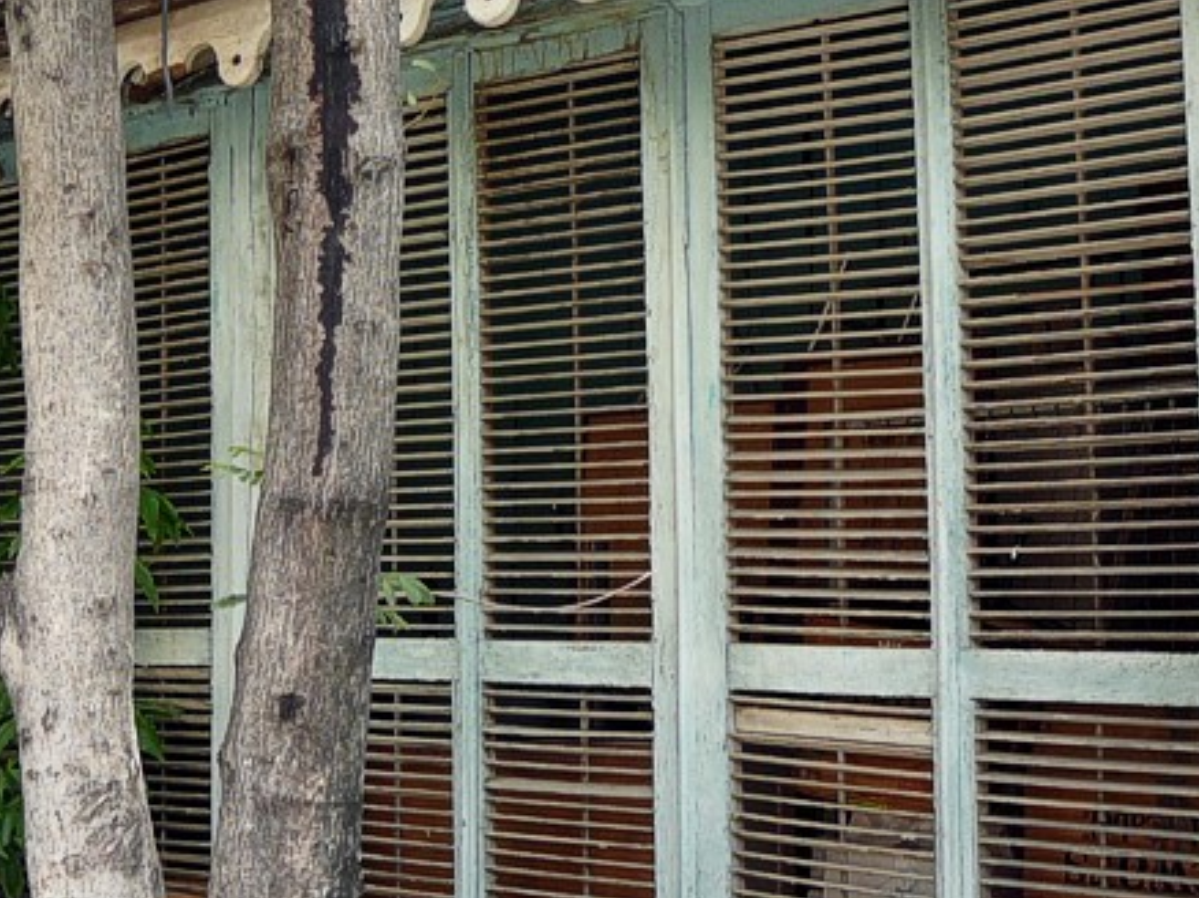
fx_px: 2216
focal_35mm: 64
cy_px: 468
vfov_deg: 22.9
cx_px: 331
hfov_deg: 29.9
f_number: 2.8
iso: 80
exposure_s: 1/100
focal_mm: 5.2
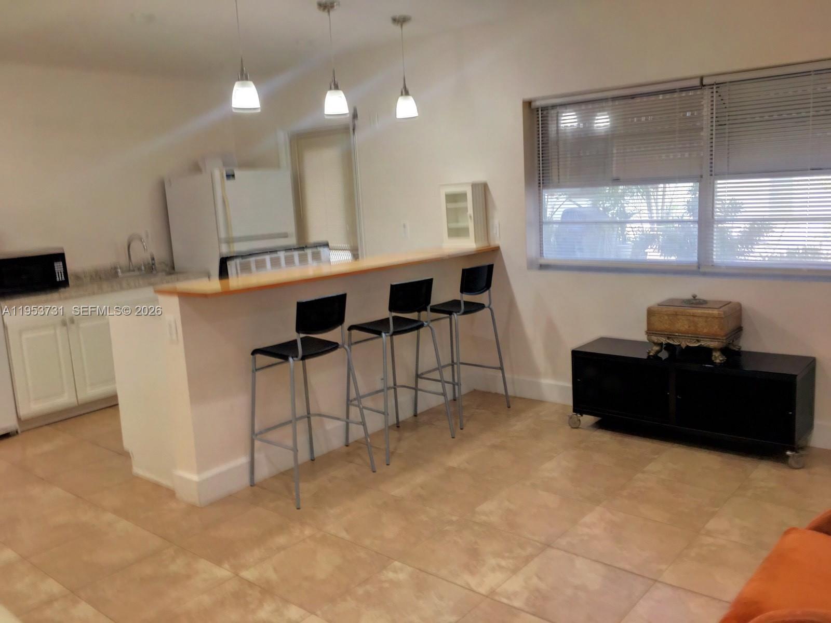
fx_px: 696
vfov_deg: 48.2
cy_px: 312
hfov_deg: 61.7
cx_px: 416
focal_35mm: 29
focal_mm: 4.15
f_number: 2.2
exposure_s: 1/33
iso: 40
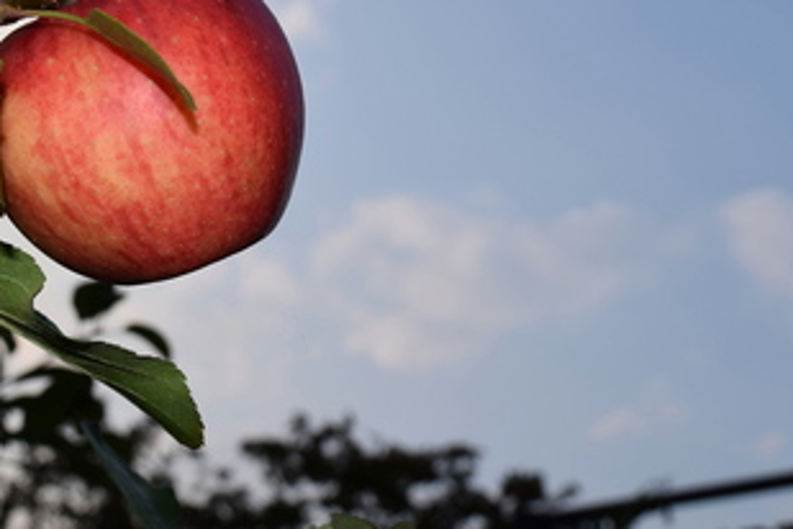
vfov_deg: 20.9
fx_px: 1426
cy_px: 176
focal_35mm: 65
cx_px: 357
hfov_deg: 31.1
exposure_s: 1/200
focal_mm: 29
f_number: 8
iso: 100
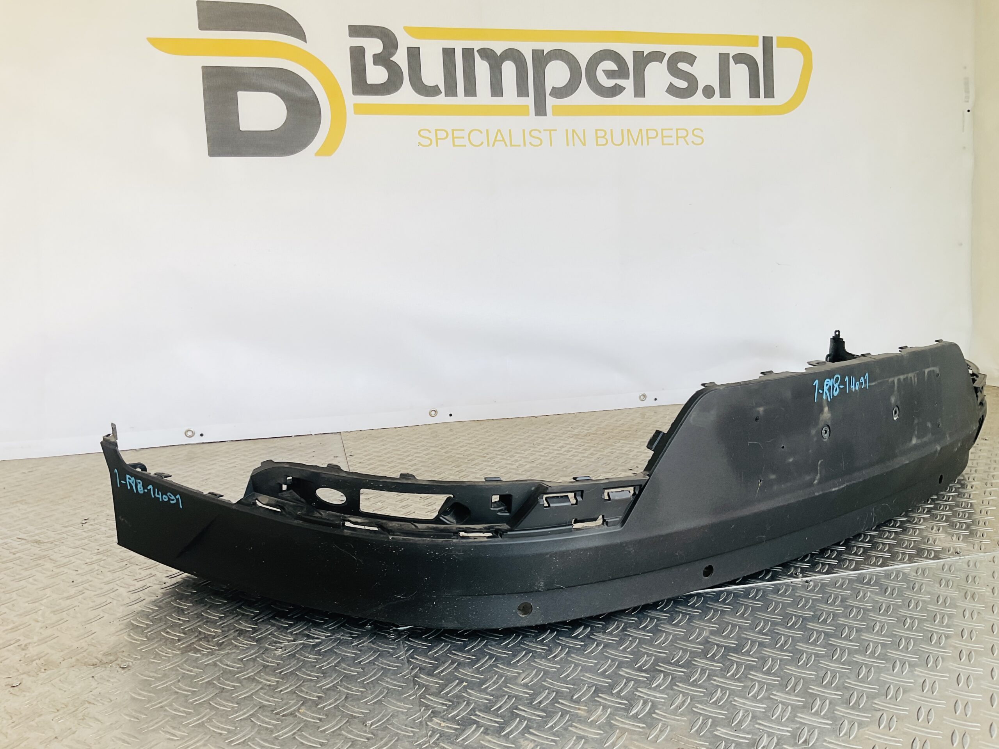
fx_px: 837
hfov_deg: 61.7
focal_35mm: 29
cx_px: 500
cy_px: 374
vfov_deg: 48.2
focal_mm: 3
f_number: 1.8
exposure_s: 1/100
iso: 25
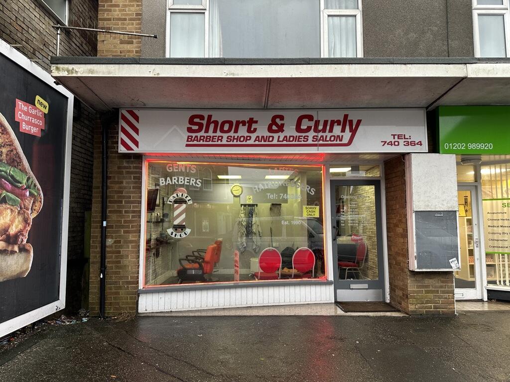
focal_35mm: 24
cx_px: 255
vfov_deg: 56.8
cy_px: 191
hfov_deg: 71.6
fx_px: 354
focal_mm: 6.86
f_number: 1.78
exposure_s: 1/100
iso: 125
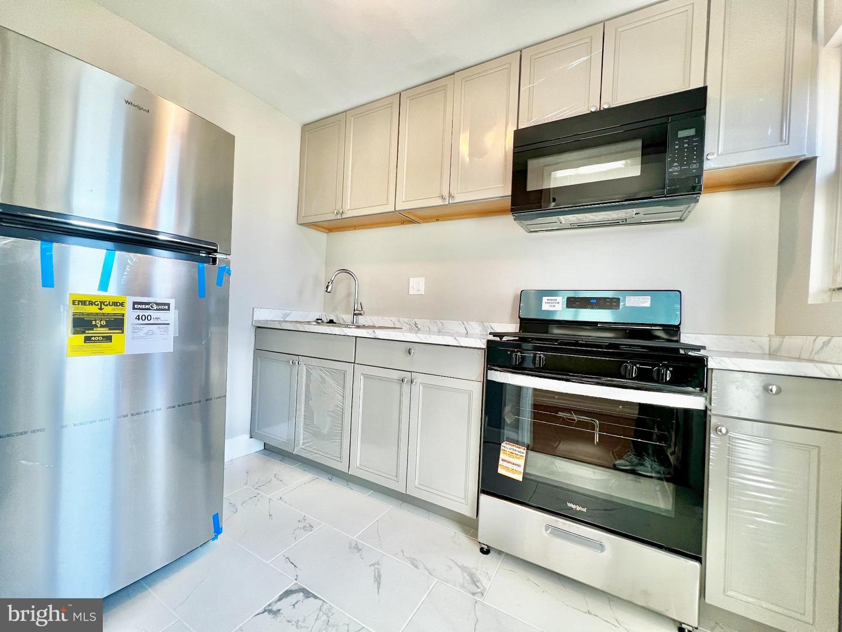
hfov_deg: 106.2
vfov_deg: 89.9
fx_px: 316
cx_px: 421
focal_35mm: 13
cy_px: 316
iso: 160
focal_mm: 1.57
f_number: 1.8
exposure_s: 1/120
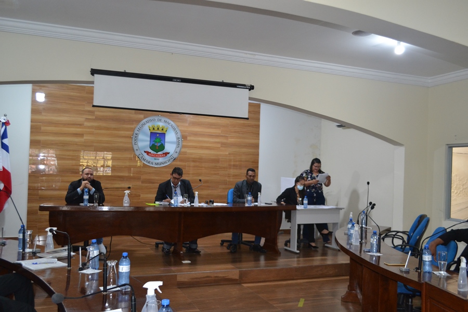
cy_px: 156
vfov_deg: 40.0
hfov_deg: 57.2
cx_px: 234
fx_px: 429
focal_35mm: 33
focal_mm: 22
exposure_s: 1/60
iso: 1000
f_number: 3.8
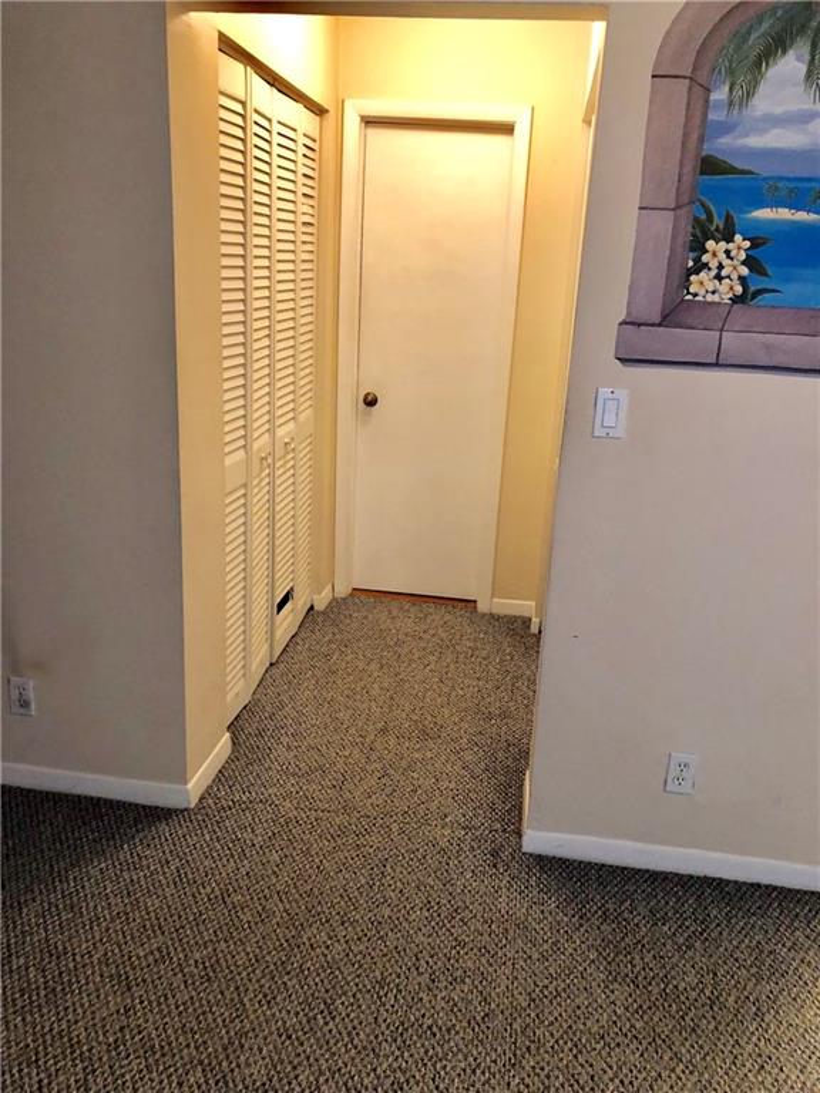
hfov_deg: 49.7
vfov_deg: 63.4
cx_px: 410
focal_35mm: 28
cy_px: 546
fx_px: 884
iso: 100
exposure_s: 1/13
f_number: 1.8
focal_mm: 4
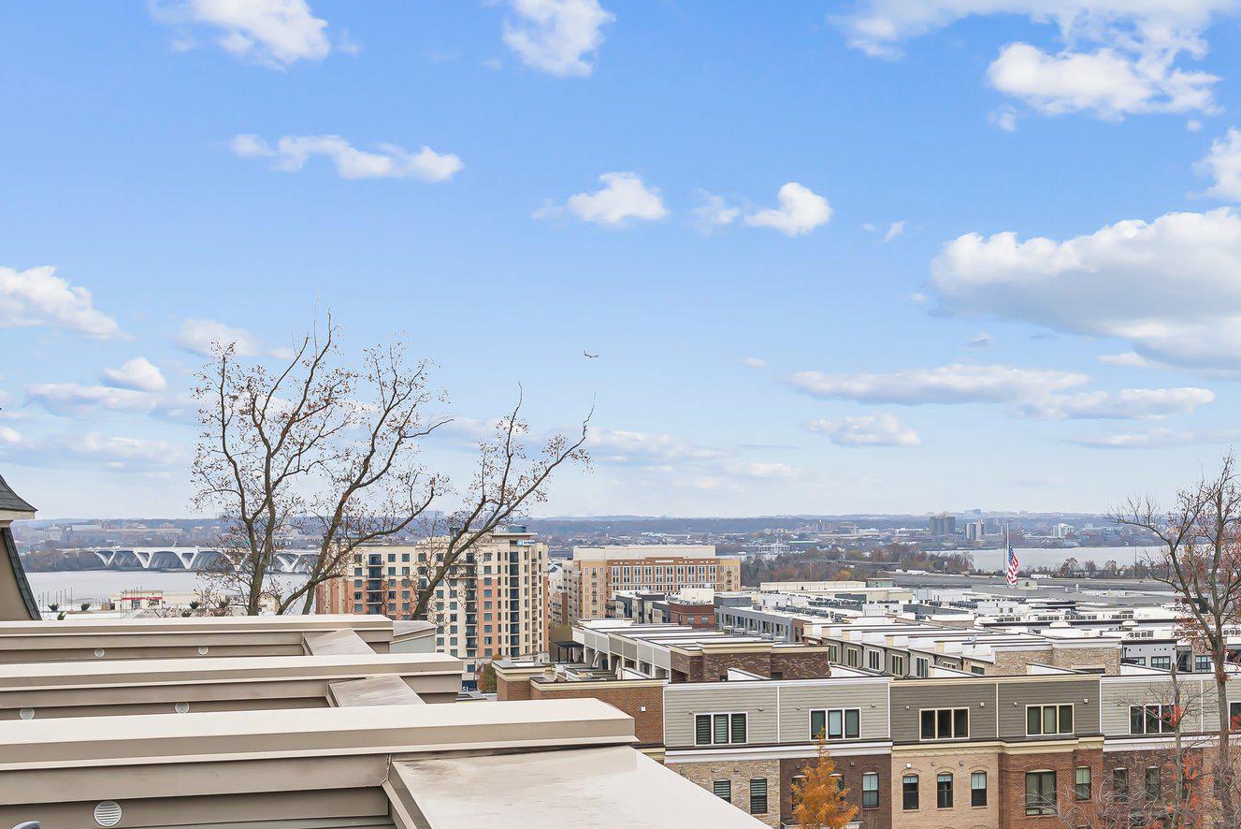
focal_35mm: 54
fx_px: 1862
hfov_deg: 36.5
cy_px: 539
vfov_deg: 25.0
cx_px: 831
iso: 80
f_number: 7.1
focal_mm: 35
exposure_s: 1/100
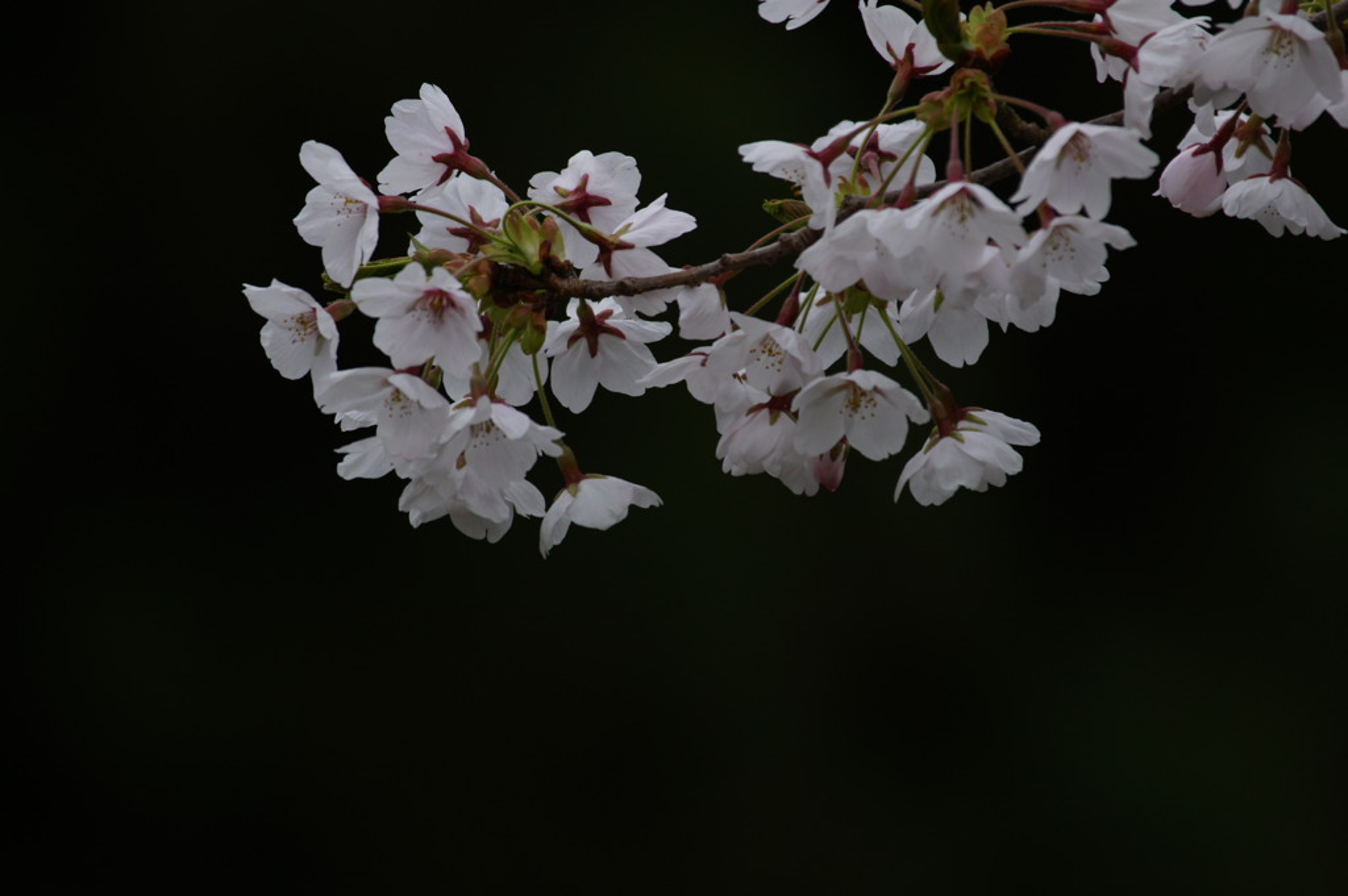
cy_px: 448
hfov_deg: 4.6
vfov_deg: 3.1
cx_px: 674
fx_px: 16836
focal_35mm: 450
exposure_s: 1/640
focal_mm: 300
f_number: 7.1
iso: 200
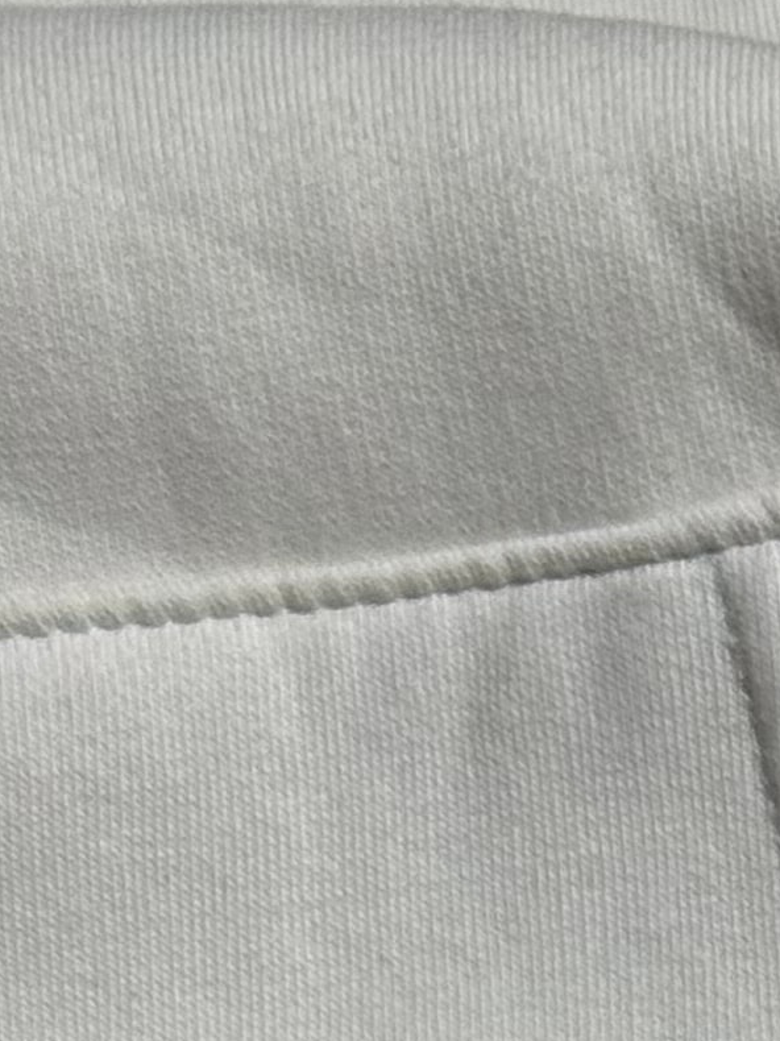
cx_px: 1692
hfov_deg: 5.9
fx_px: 7365
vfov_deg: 7.5
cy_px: 2545
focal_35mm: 245
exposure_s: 1/100
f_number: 1.78
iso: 80
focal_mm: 6.76
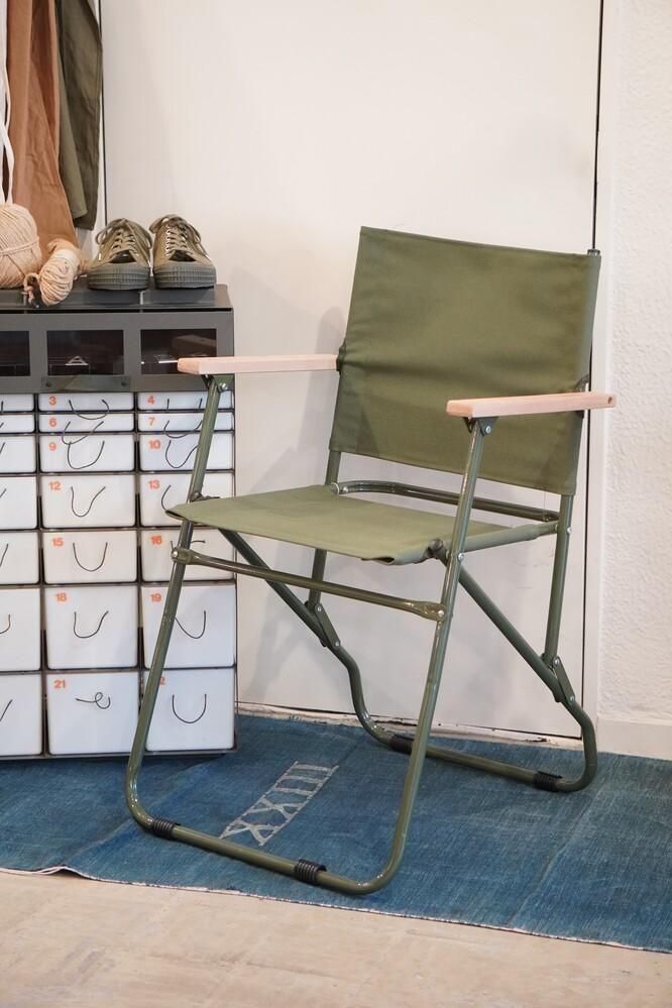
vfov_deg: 23.4
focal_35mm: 87
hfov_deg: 15.7
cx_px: 336
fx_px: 2436
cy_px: 504
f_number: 4.5
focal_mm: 58
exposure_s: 1/60
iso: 4000
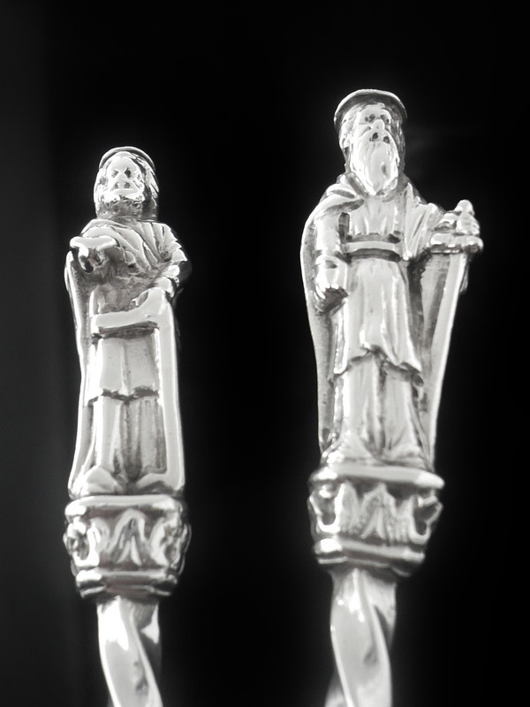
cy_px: 354
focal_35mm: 53
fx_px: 1082
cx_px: 265
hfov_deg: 27.5
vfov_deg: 36.2
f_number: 3
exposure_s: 1/25
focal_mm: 5.7
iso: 100
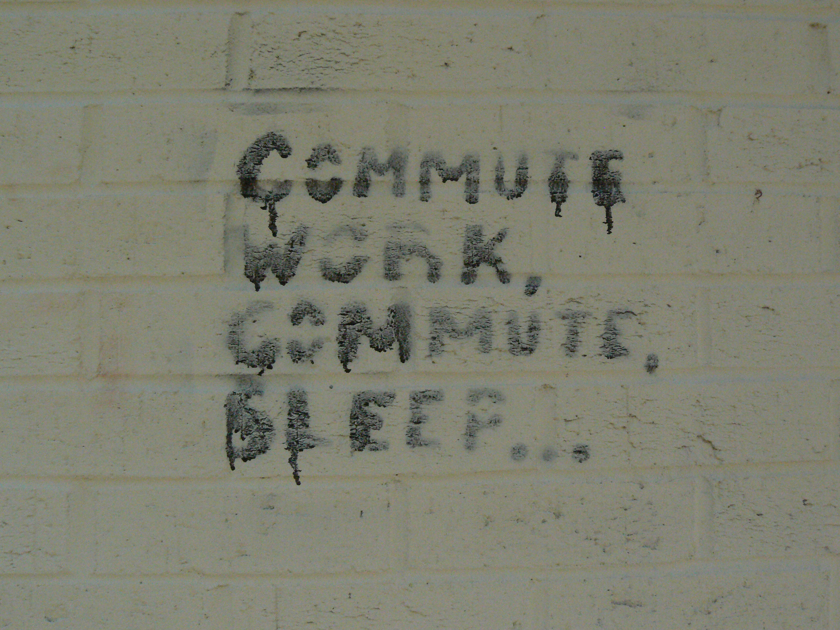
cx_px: 420
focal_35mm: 36
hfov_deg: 51.4
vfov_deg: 39.7
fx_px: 874
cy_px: 315
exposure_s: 1/2000
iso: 400
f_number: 8
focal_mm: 6
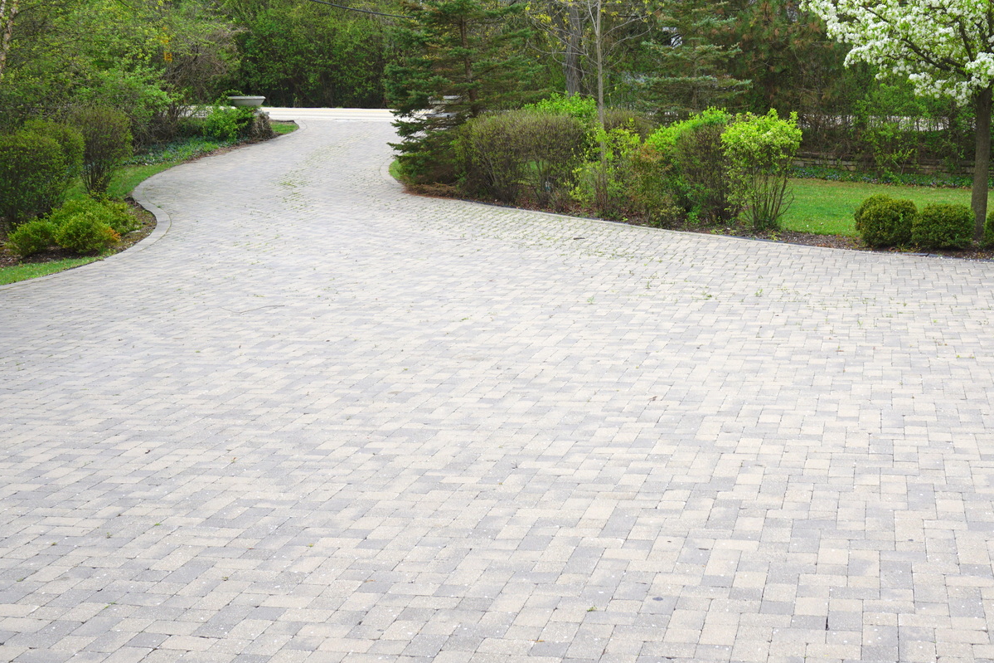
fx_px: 1399
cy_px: 323
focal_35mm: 51
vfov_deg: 26.6
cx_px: 626
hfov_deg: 38.8
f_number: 8
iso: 100
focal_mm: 25
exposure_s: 1/80
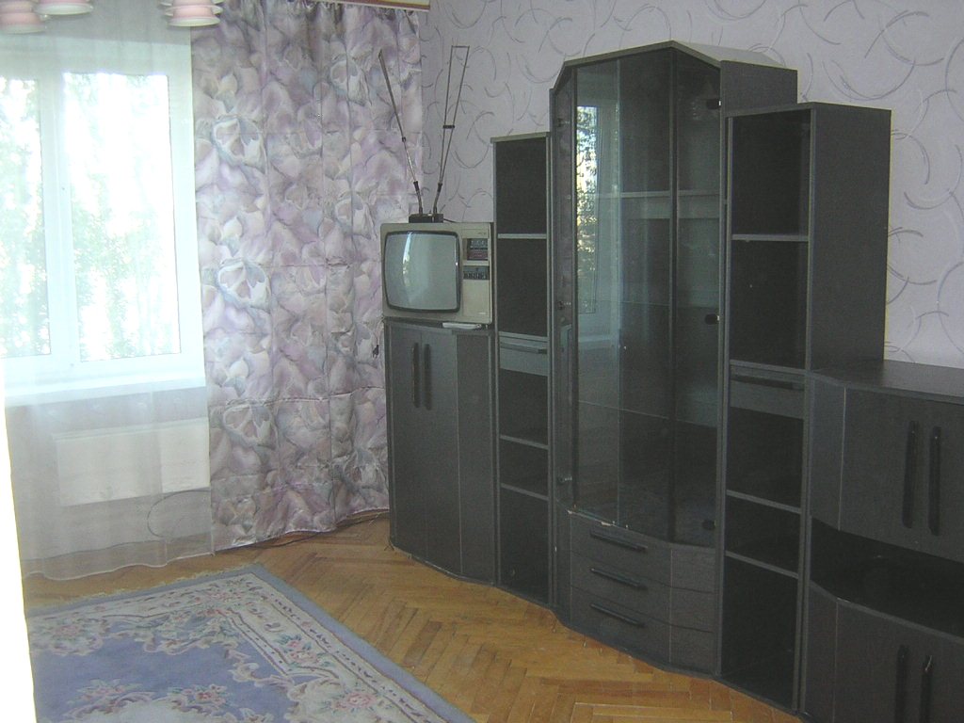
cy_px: 362
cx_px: 482
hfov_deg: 51.4
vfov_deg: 39.7
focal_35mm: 36
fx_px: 1003
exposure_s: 1/60.1
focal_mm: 4.7
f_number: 2.6
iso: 235
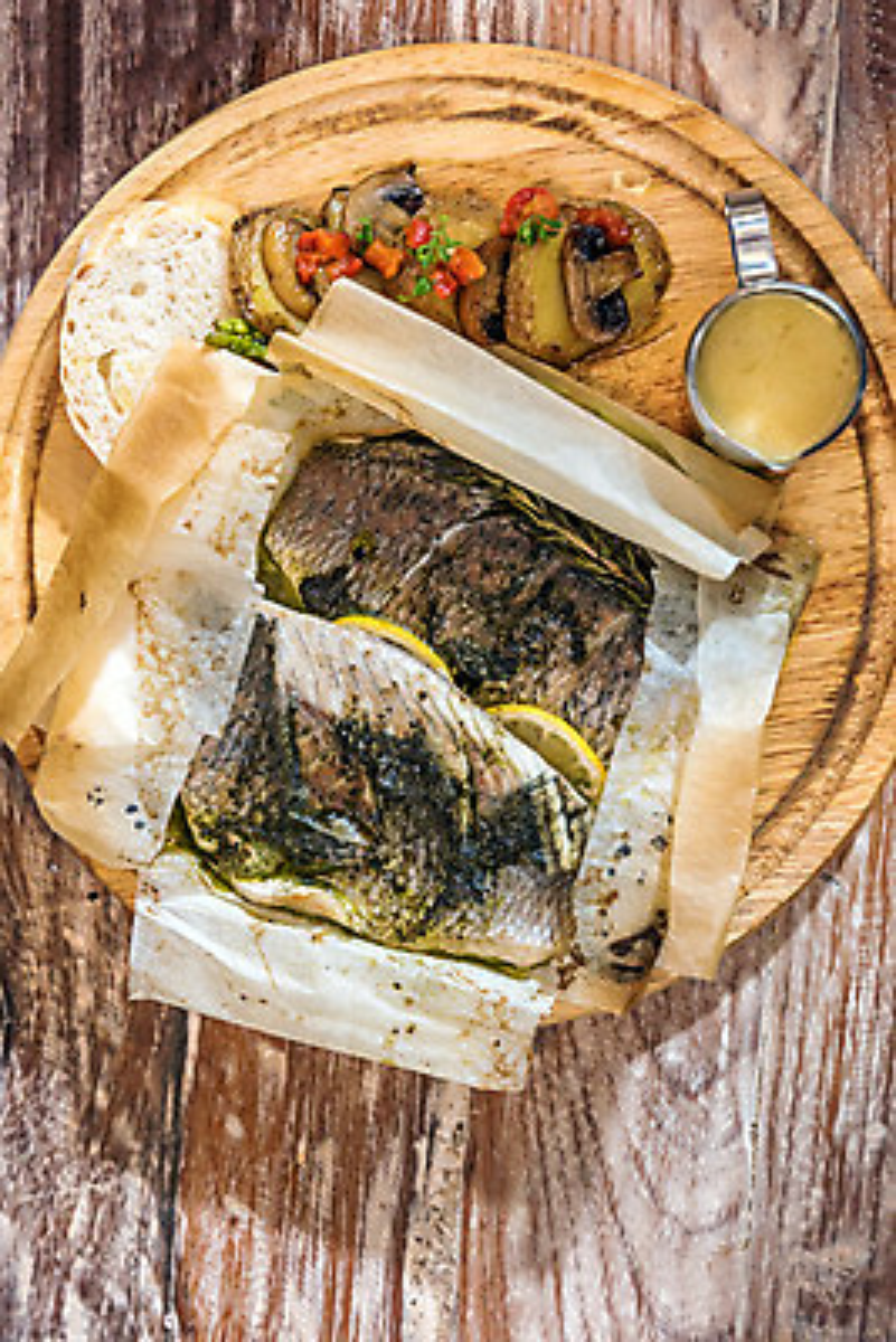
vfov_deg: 36.2
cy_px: 671
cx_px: 448
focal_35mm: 55
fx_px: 2051
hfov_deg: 24.6
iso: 1600
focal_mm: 55
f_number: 3.5
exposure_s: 1/60
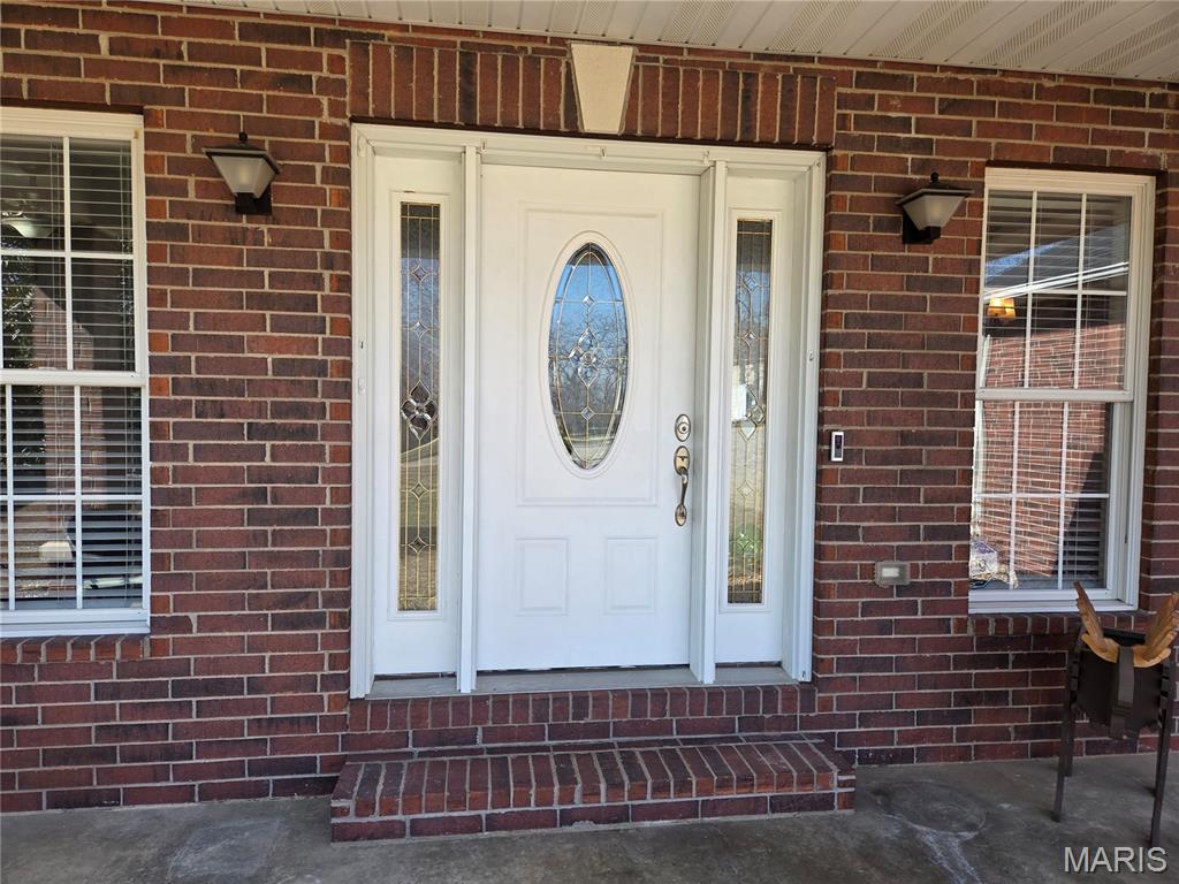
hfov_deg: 73.9
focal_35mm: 23
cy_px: 442
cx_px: 590
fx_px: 783
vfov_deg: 58.9
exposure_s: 1/726
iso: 80
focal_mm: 5.4
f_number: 1.8
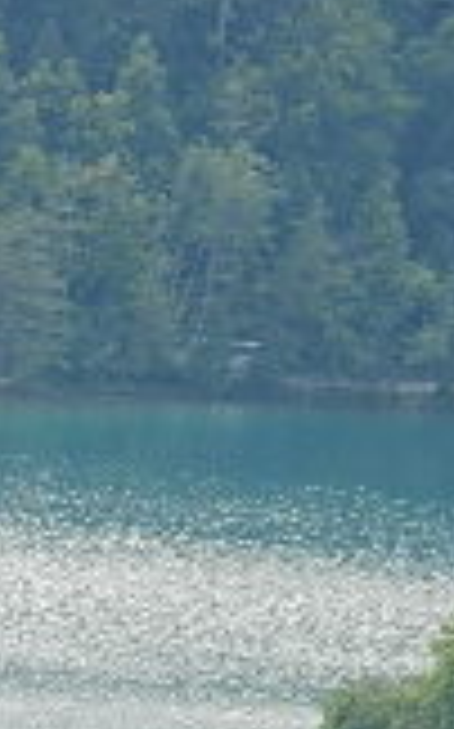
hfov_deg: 1.6
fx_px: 15707
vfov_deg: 2.7
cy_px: 702
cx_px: 1214
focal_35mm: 792
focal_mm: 34
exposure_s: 1/250
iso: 160
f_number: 5.3
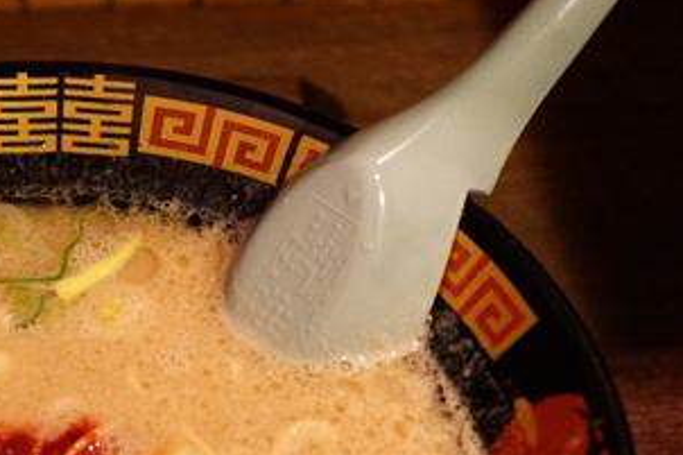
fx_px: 1801
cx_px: 167
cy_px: 363
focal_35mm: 95
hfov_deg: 21.3
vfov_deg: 14.3
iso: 4000
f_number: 3.5
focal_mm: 28
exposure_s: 1/60
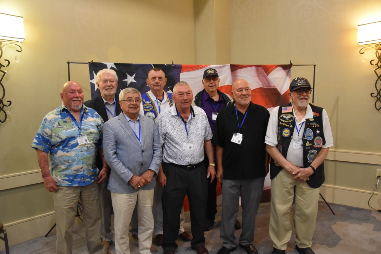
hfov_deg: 59.5
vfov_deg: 41.7
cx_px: 190
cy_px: 127
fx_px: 333
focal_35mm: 32
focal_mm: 21
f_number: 3.8
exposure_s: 1/60
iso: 3200
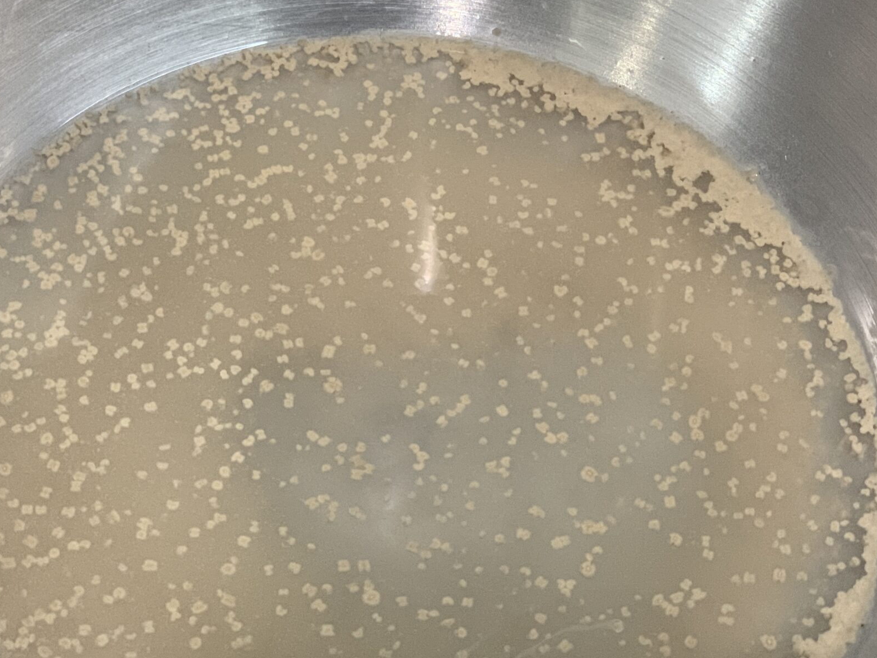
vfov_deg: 17.6
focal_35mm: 84
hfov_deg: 23.3
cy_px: 261
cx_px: 466
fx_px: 2128
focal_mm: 6
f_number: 2.4
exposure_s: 1/50
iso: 200
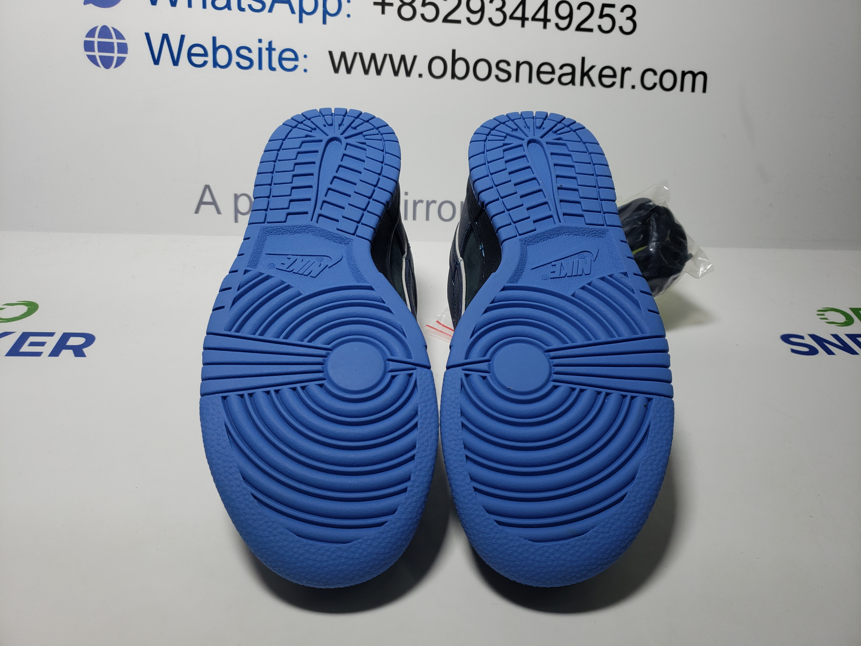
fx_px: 647
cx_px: 430
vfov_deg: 53.1
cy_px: 323
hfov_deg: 67.3
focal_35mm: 26
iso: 50
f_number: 1.5
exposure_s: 1/479
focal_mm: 4.3
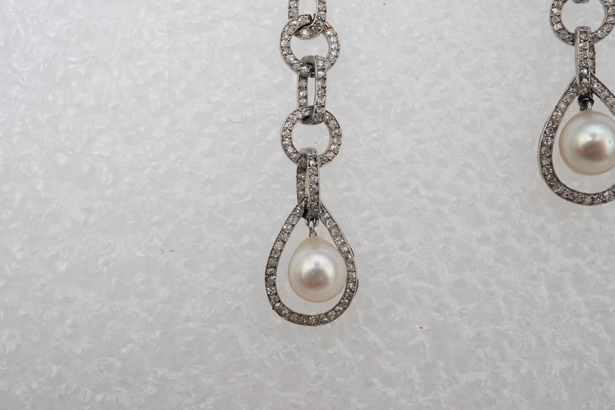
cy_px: 205
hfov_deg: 43.6
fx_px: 769
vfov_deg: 29.9
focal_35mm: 45
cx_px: 308
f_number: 18
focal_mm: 30
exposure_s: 1/125
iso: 500
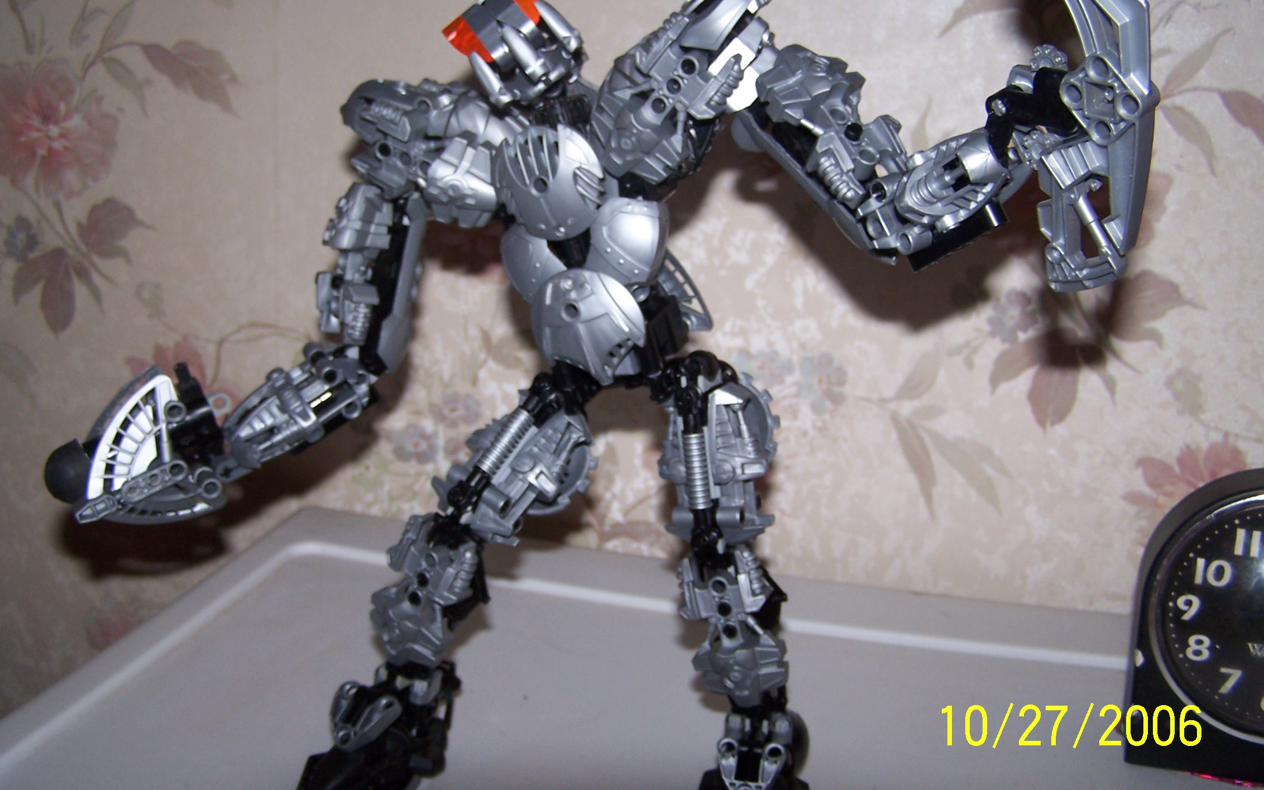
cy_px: 363
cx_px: 633
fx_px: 1412
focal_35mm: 41
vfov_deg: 31.2
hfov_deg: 48.2
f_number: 2.8
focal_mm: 6.3
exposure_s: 1/60
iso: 80
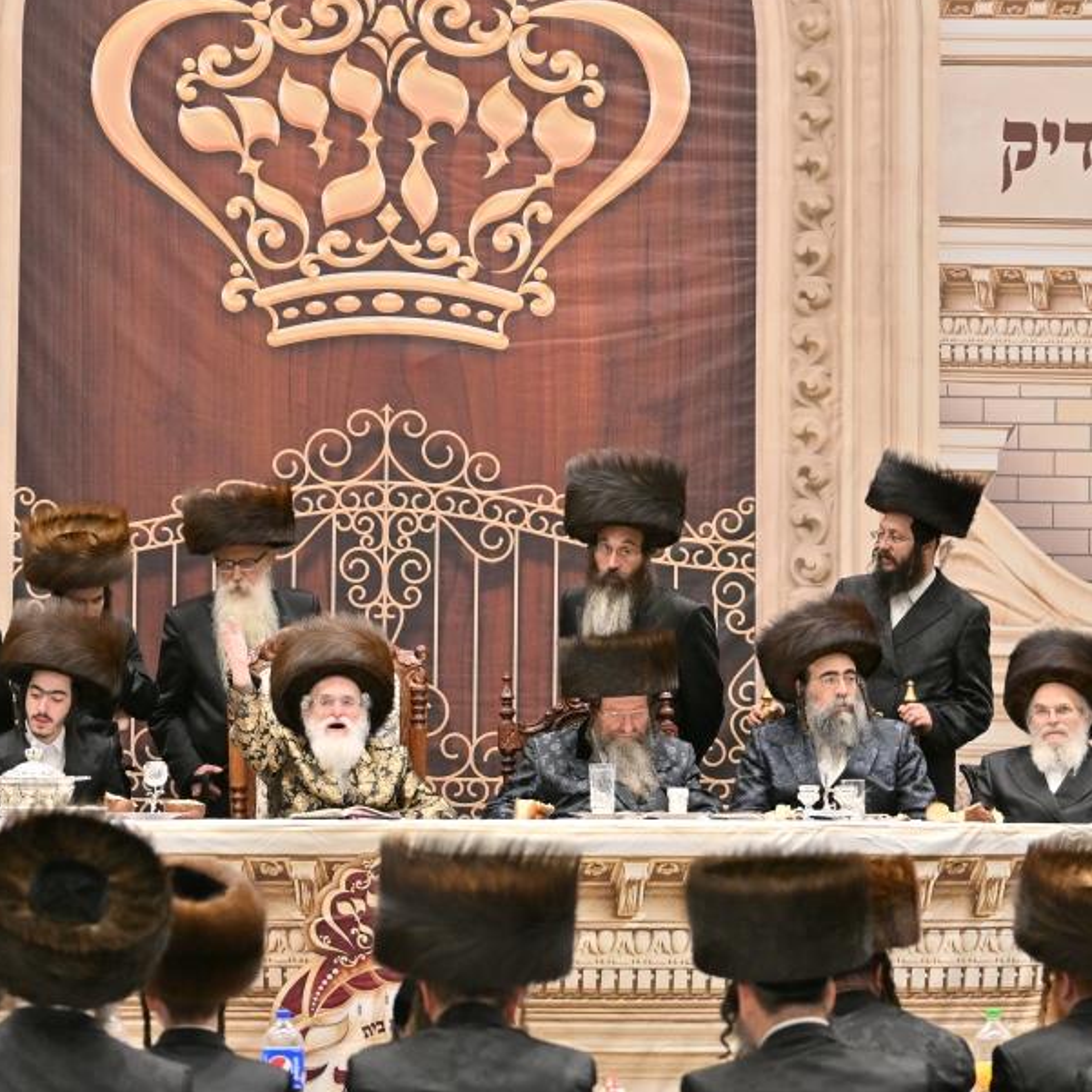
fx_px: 5425
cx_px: 313
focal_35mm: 152
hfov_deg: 11.5
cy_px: 552
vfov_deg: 11.5
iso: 320
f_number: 2.8
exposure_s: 1/400
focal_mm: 70
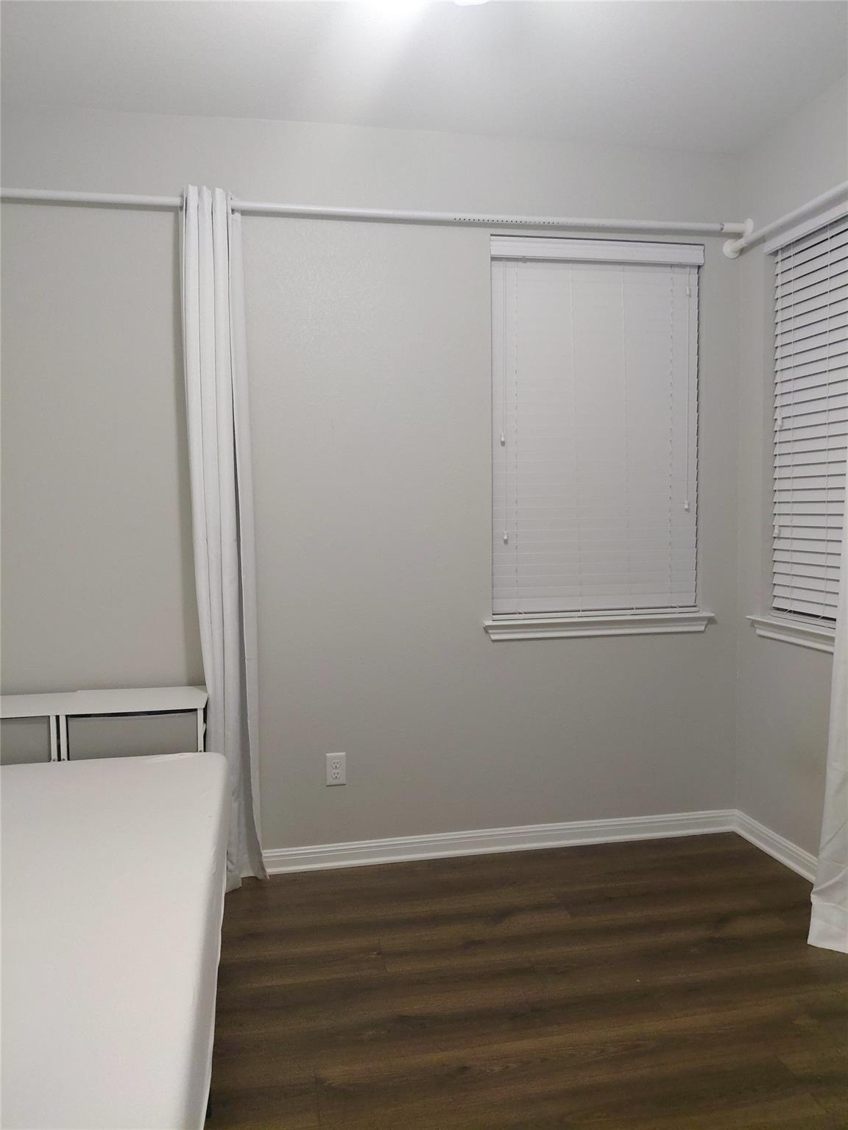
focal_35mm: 25
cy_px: 565
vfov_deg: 69.4
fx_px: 817
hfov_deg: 54.9
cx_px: 424
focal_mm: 4.69
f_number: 1.8
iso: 400
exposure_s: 1/60
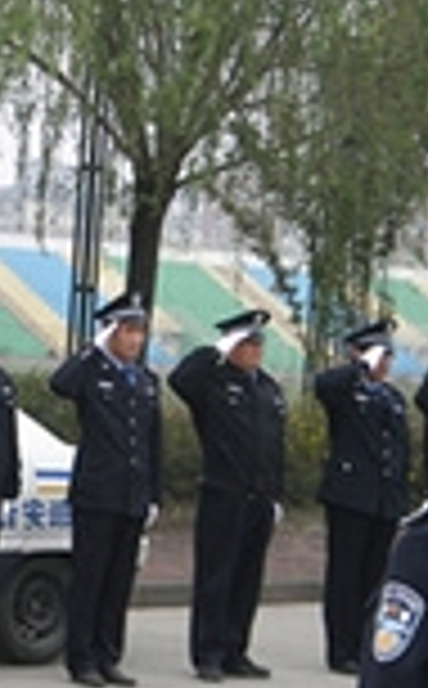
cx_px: -171
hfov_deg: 9.3
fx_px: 2569
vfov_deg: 15.2
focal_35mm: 137
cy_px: 497
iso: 81
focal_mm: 8.6
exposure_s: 1/59.7
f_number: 3.9
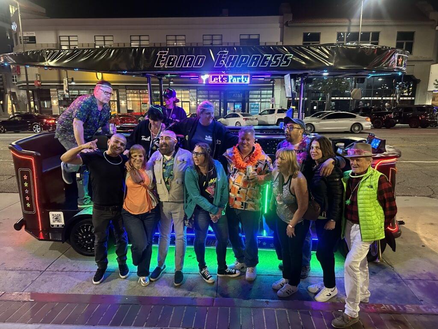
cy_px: 164
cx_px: 219
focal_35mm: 24
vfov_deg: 56.8
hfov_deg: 71.6
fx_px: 304
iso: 800
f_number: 1.78
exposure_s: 1/25
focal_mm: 6.86
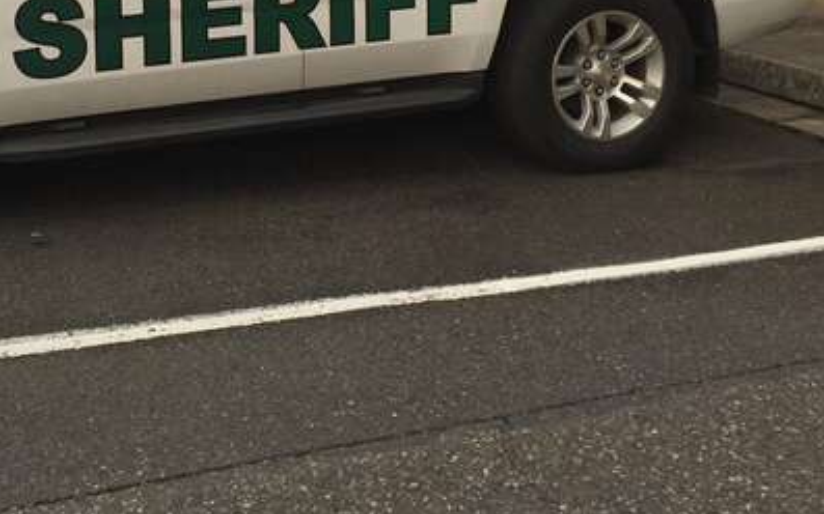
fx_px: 1392
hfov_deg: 32.1
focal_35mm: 62
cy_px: -56
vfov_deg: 20.0
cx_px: 164
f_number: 2.2
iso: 32
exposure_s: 1/332
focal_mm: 4.15
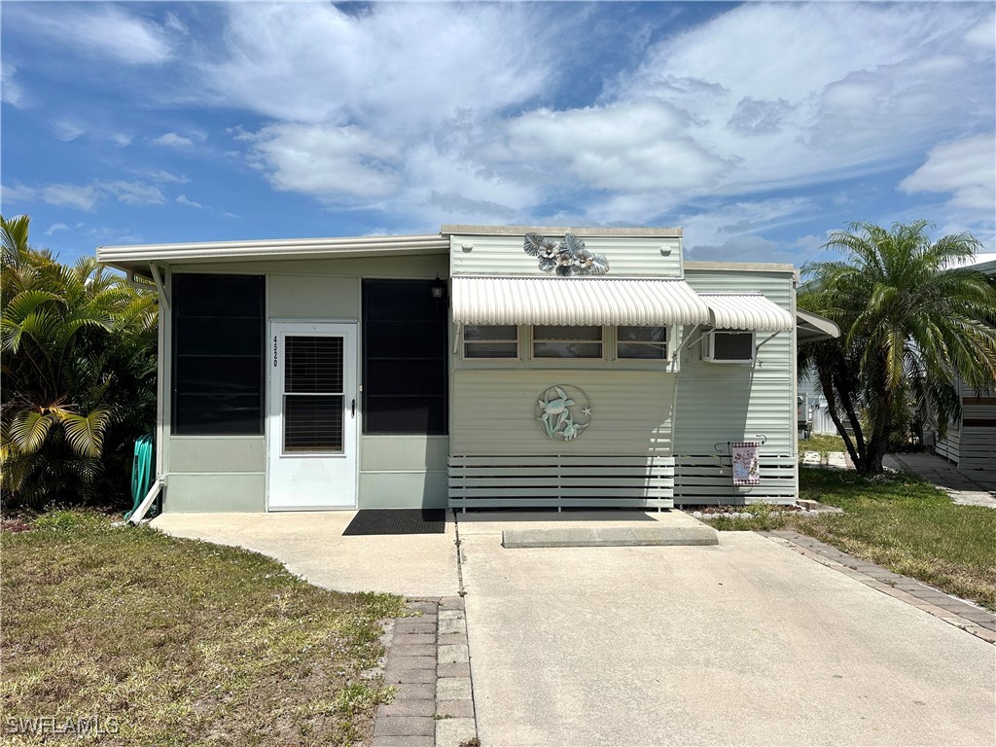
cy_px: 374
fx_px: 691
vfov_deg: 56.8
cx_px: 498
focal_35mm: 24
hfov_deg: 71.6
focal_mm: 6.86
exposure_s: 1/9709
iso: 80
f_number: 1.78
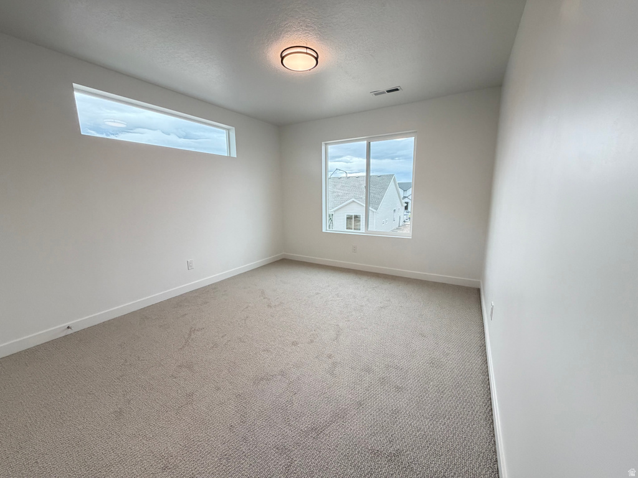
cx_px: 319
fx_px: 258
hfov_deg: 102.1
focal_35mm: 14
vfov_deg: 85.7
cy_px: 239
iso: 320
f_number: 2.2
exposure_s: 1/120
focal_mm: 2.22
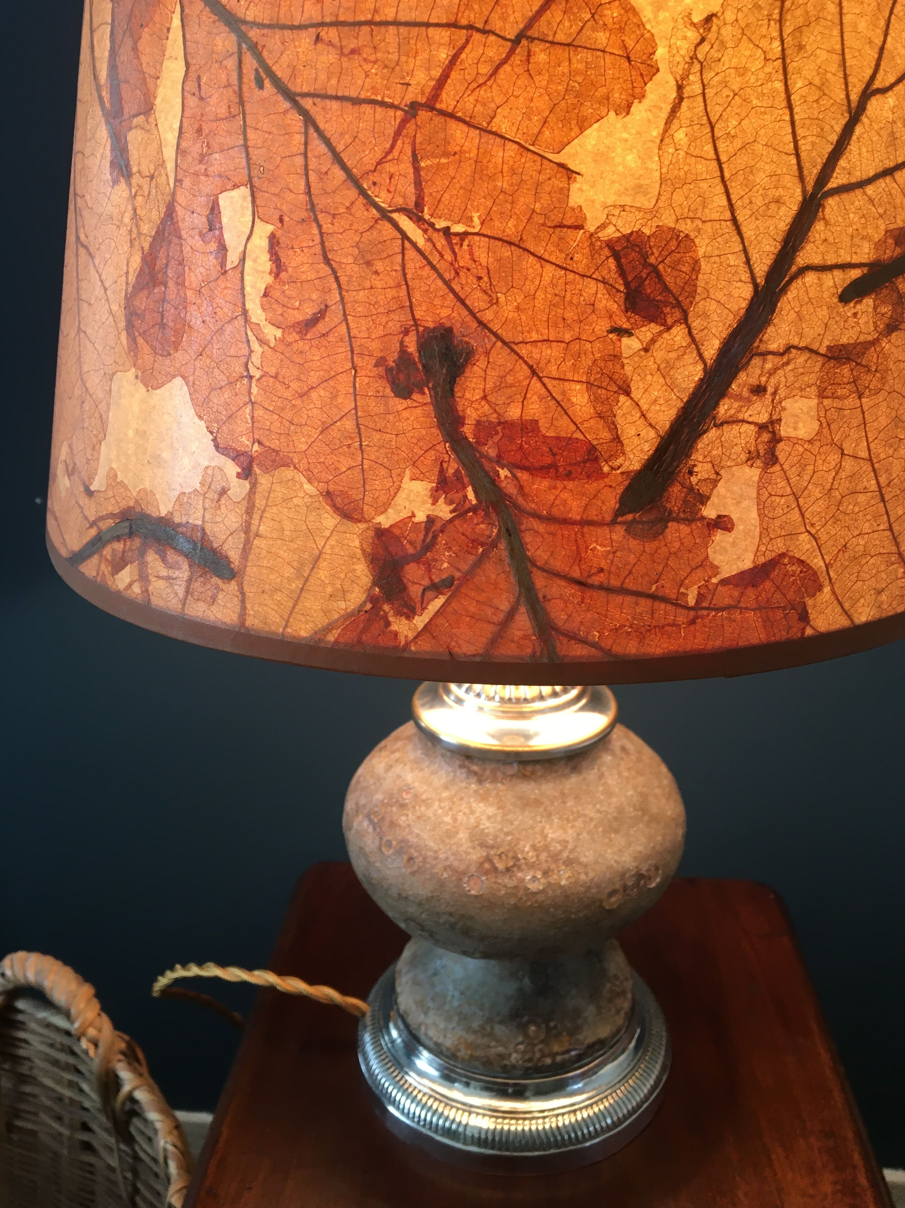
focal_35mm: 30
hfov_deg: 46.8
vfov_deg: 60.0
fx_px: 1046
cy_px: 586
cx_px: 466
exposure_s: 1/33
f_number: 2.2
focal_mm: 4.15
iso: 50
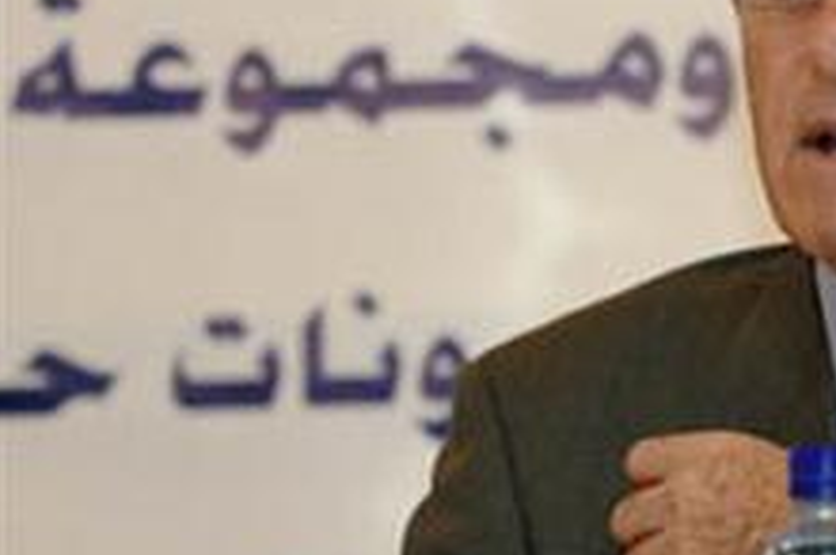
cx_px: 946
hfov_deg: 6.2
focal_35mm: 334
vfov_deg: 4.1
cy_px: 312
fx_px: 7745
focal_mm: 98
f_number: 3.5
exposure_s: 1/100
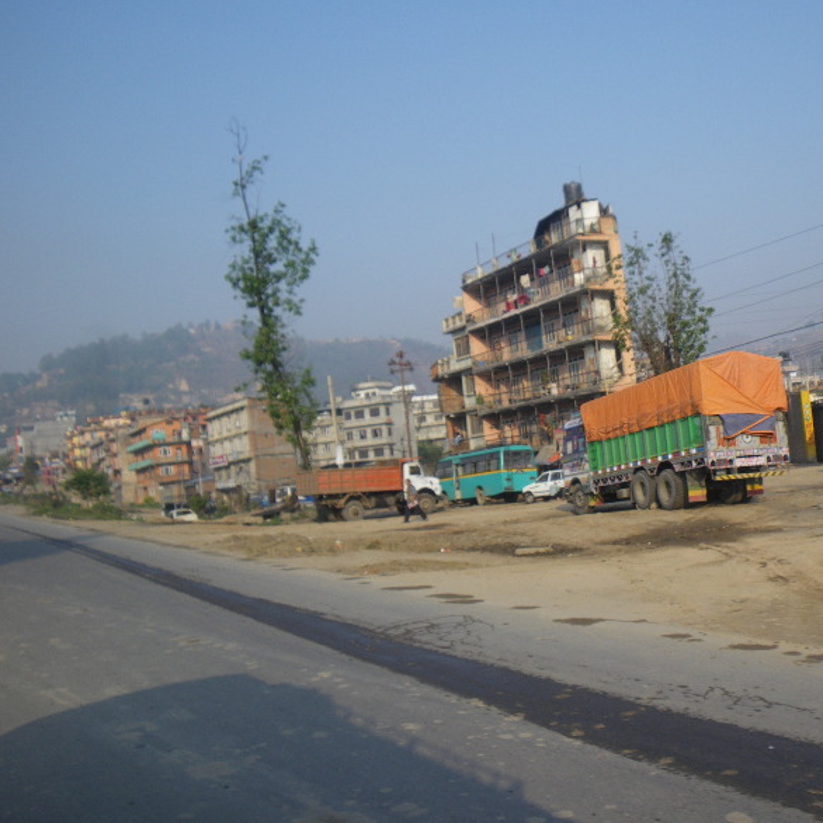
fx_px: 968
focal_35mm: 36
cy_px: 400
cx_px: 589
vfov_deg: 46.0
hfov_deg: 44.9
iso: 50
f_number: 4.2
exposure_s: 1/250
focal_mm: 5
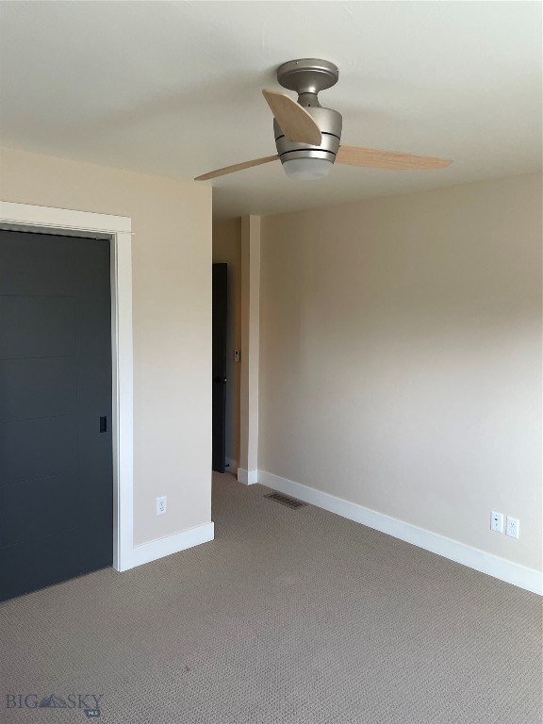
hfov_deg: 53.1
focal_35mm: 26
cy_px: 362
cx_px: 272
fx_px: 544
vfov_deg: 67.3
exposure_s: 1/121
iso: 80
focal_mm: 4.2
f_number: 1.6
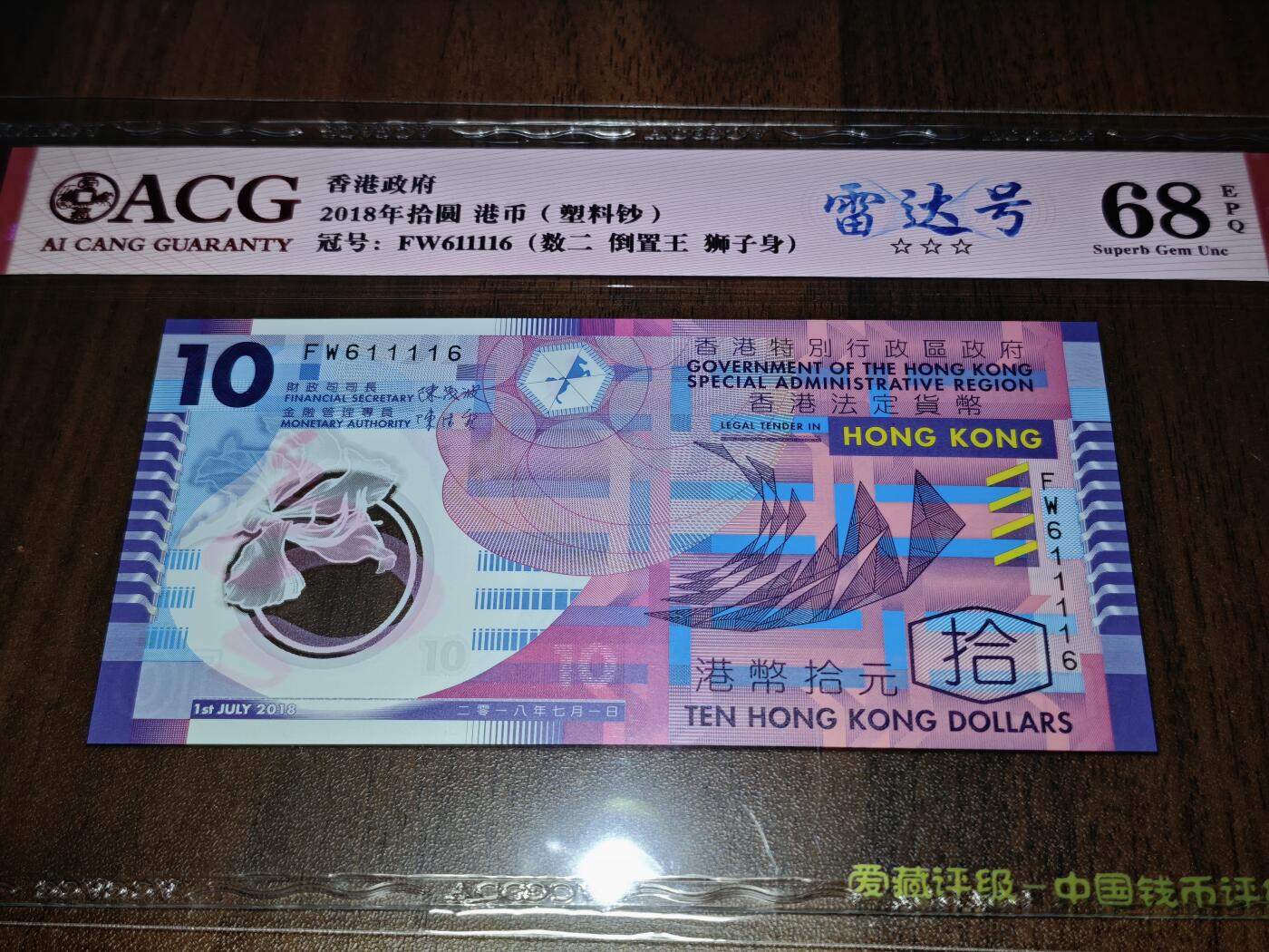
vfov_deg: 29.1
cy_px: 476
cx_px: 634
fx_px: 1833
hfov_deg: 38.2
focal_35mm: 50
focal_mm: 5.85
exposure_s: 1/101
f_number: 1.63
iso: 125
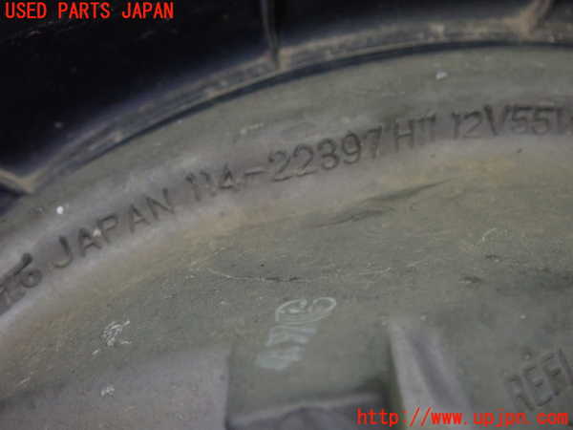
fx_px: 1556
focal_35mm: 94
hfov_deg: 20.9
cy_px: 215
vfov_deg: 15.7
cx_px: 286
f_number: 4.7
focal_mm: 16.79
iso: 800
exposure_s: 1/60
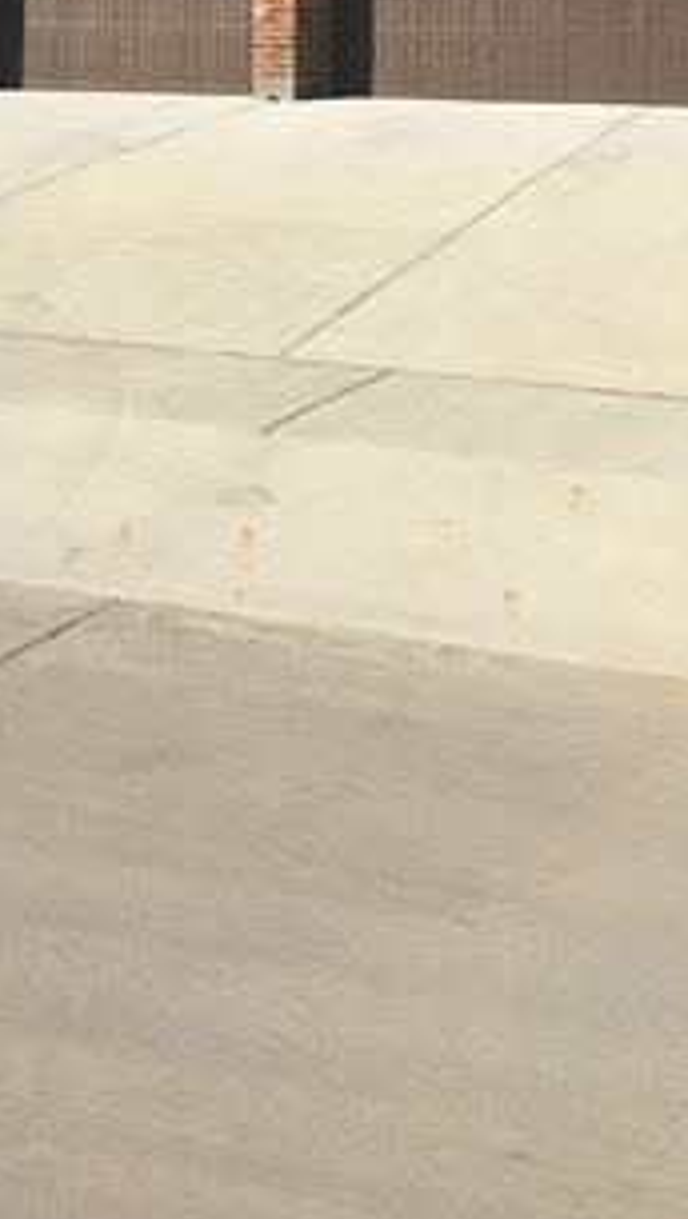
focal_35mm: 69
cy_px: 58
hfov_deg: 17.3
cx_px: 64
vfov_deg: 29.0
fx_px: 2233
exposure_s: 1/2959
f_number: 2.2
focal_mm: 4.15
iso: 25
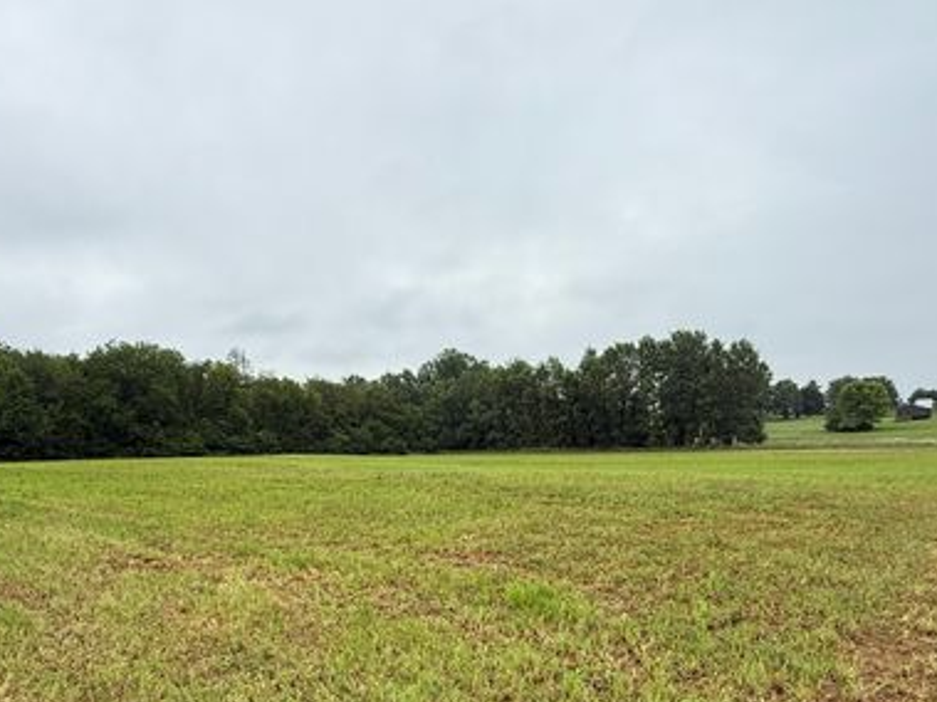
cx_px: 452
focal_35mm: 24
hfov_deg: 71.6
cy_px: 520
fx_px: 649
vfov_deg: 54.3
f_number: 2.2
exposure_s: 1/1211
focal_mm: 2.22
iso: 50
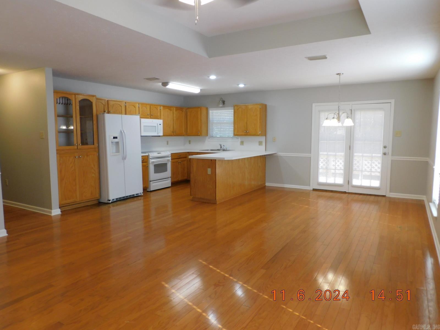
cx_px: 220
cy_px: 165
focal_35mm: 24
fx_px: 305
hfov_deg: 71.6
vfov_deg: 56.8
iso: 140
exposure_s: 1/30
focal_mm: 4.3
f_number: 3.3
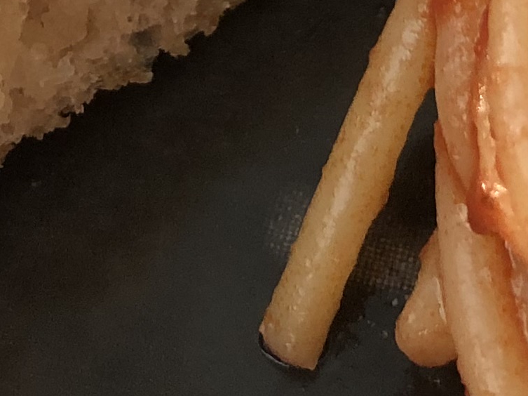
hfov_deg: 13.2
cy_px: -562
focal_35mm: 150
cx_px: 336
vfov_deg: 8.9
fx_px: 2287
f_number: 1.8
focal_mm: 3.99
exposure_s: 1/30
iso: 40
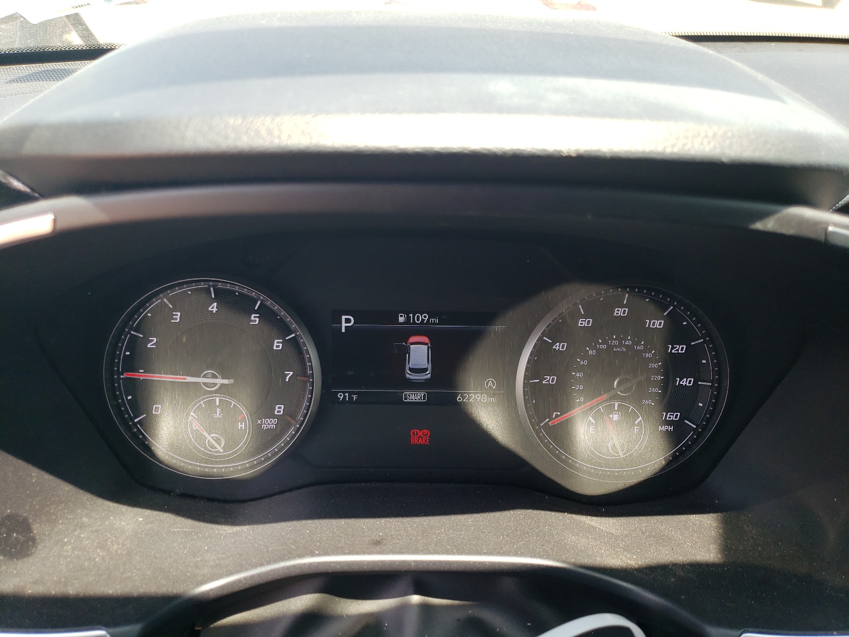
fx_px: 638
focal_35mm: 26
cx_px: 424
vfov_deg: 53.1
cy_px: 318
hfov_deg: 67.3
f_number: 1.5
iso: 50
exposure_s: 1/227
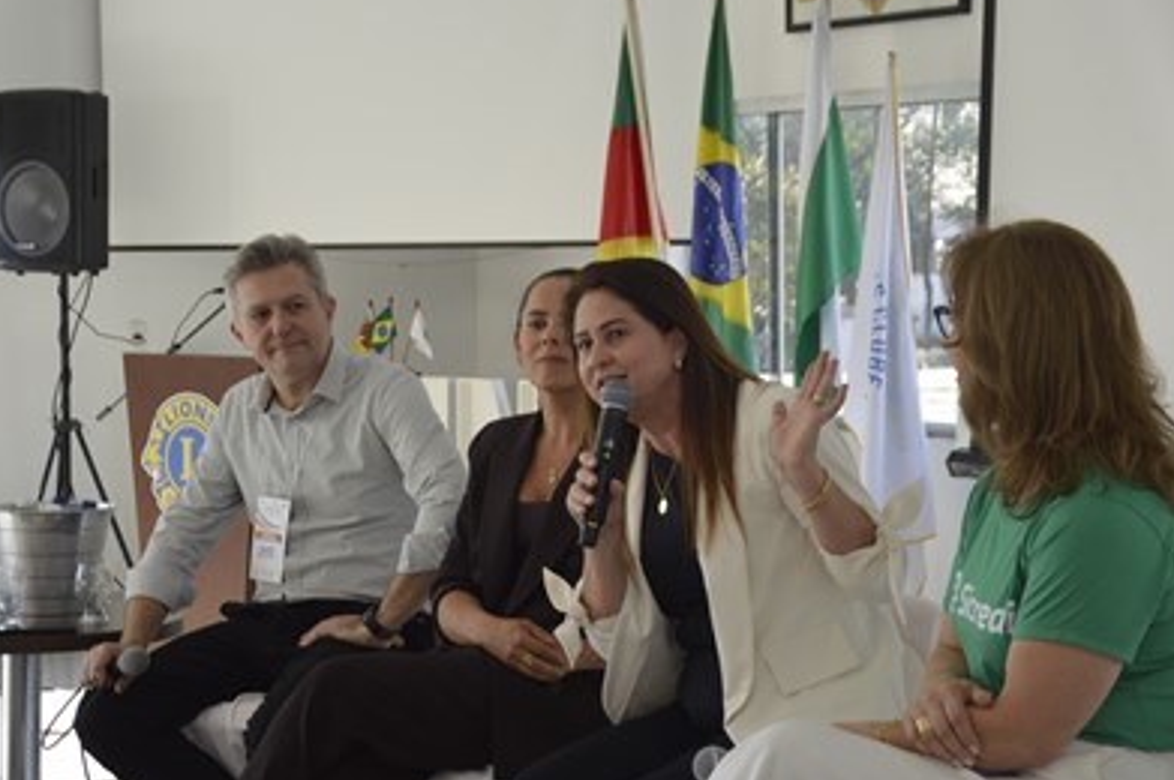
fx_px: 3161
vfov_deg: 14.1
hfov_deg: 21.0
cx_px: 595
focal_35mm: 97
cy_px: 312
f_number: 4.8
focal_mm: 42
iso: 400
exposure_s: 1/100
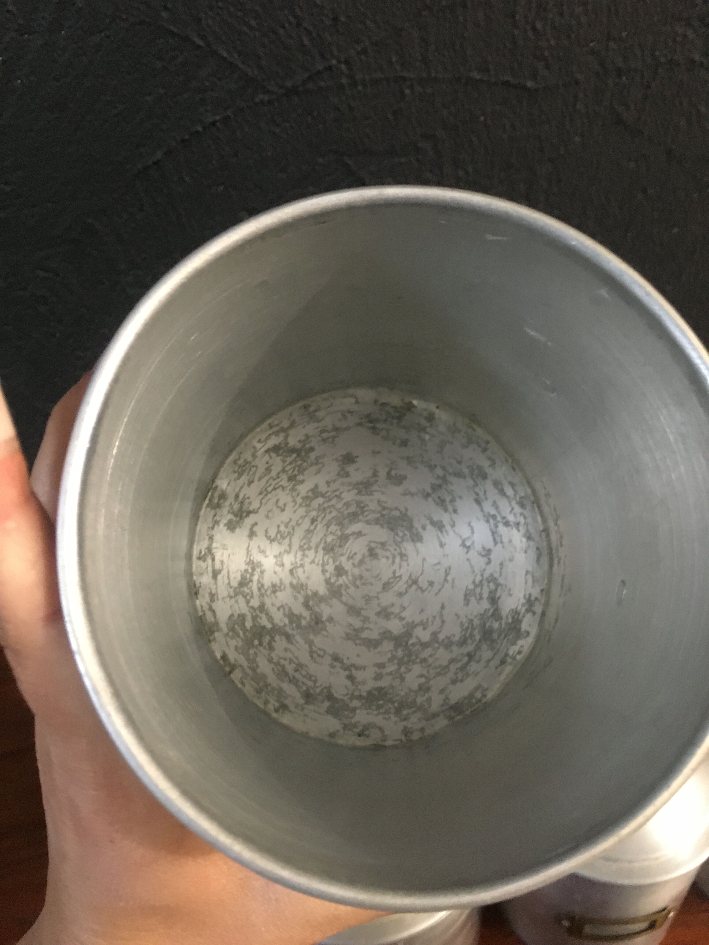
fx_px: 792
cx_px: 354
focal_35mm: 29
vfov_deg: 61.7
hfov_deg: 48.2
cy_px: 472
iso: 400
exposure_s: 1/17
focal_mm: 4.15
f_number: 2.2
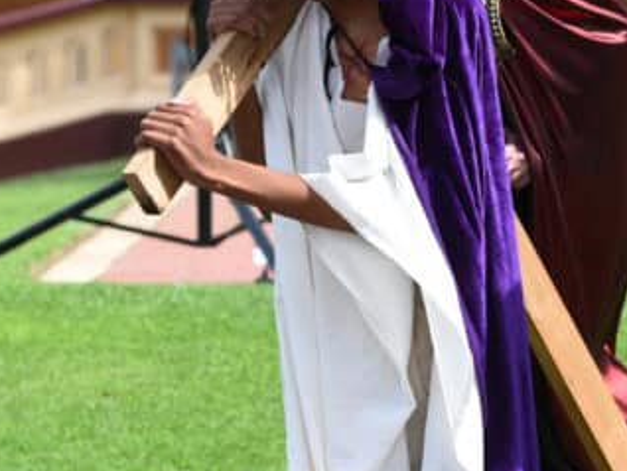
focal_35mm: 283
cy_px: 18
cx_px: 473
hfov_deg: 7.0
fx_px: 5130
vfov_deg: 5.3
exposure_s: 1/500
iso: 200
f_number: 4.5
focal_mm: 122
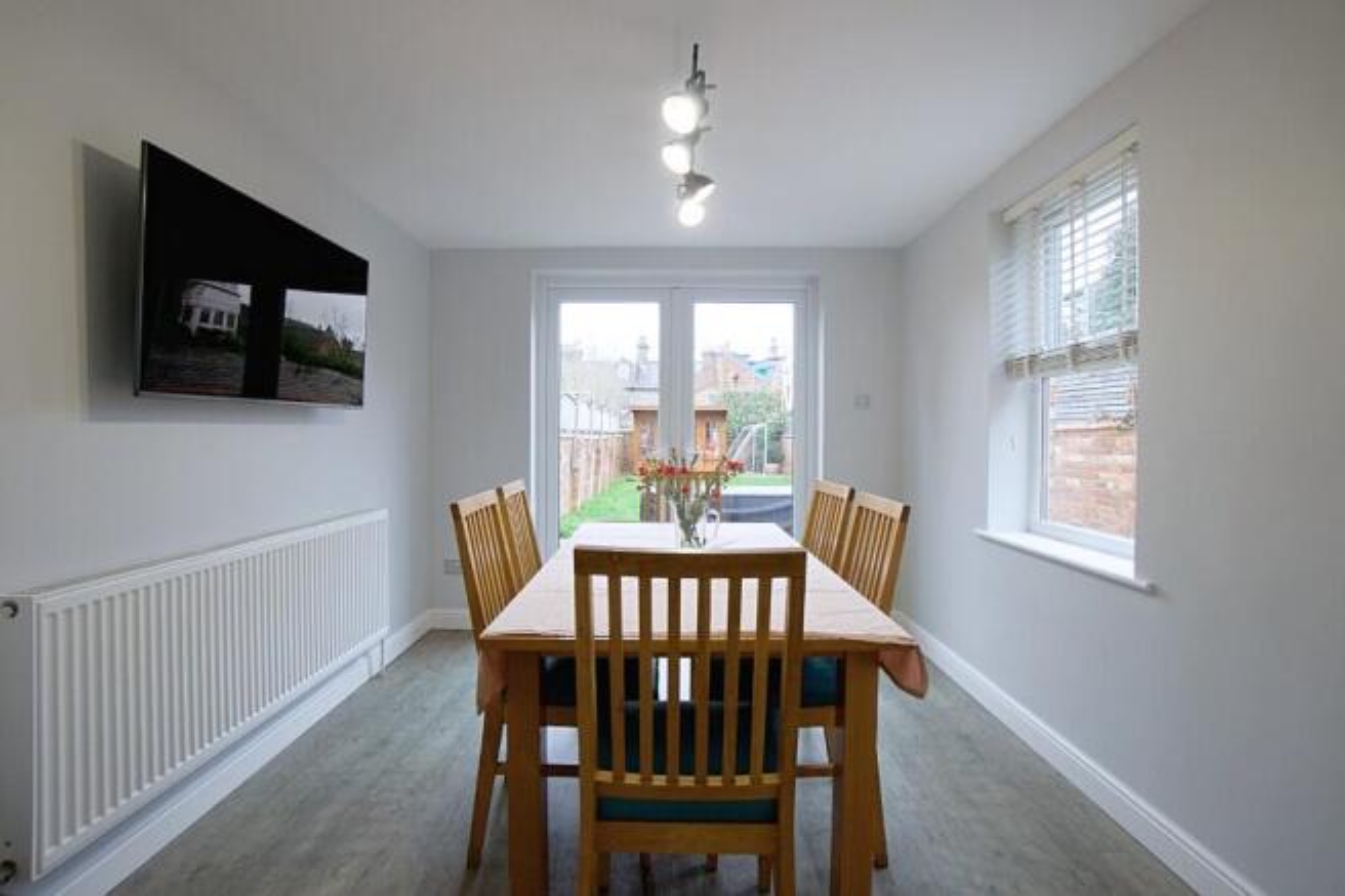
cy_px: 448
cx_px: 672
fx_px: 560
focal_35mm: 15
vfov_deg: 77.3
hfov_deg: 100.4
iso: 800
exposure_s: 1/160
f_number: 4
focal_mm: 10
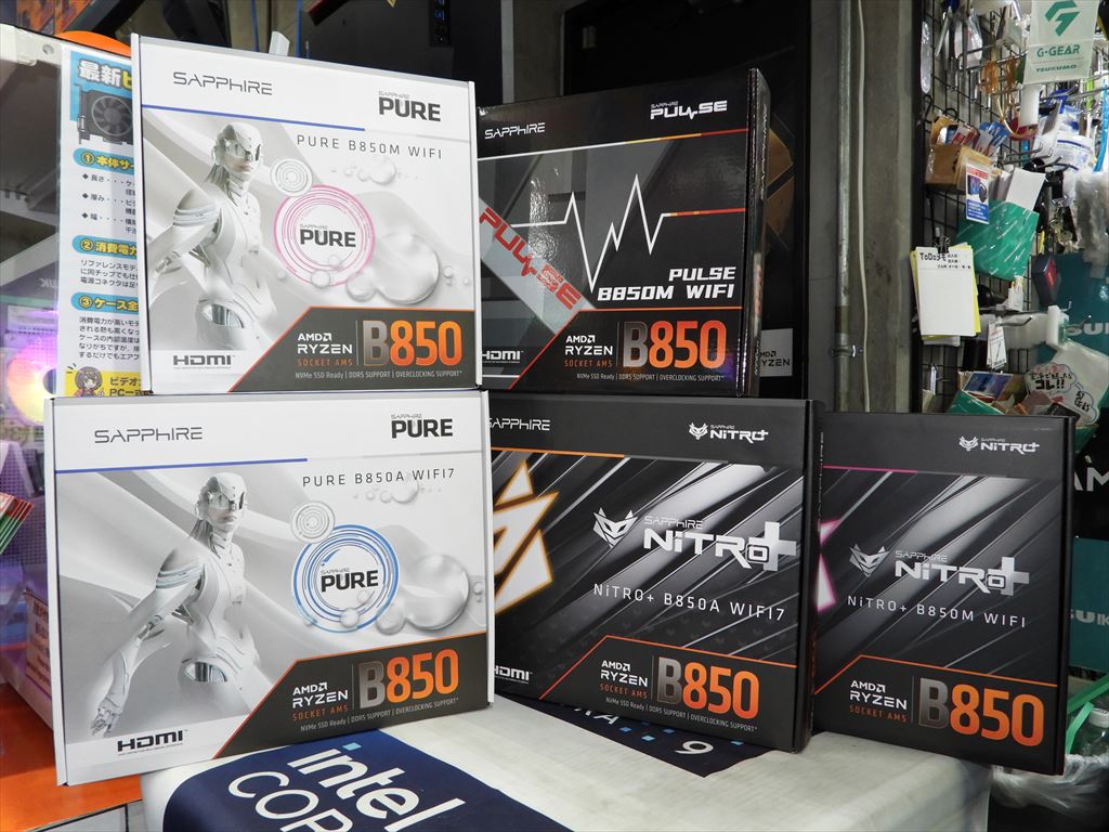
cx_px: 554
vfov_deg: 53.1
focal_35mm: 26
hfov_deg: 67.3
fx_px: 833
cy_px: 416
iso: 200
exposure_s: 1/30
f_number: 2.8
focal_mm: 4.7
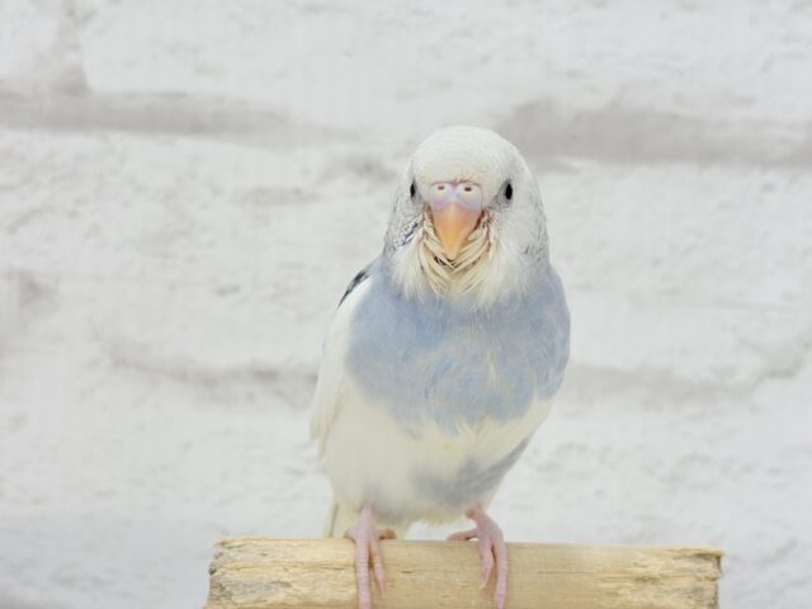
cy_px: 304
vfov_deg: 28.0
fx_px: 1220
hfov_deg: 36.8
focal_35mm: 52
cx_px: 406
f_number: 1.6
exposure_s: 1/100
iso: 64
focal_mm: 5.96
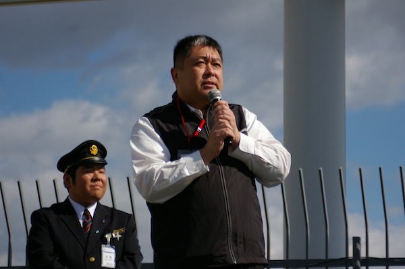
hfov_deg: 14.0
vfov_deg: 9.3
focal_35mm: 147
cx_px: 202
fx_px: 1652
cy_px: 134
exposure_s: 1/4000
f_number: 5.6
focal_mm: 98
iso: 400
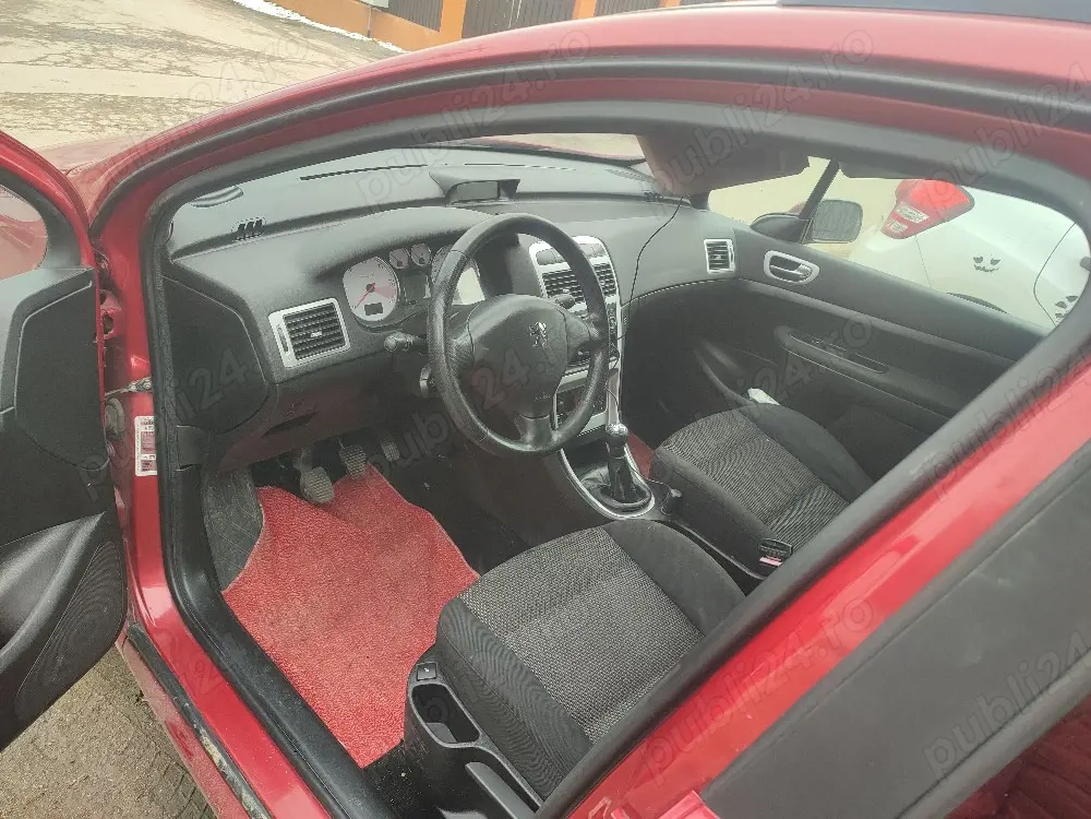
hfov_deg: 69.4
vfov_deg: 54.9
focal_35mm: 25
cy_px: 410
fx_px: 788
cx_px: 546
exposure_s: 1/119
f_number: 1.9
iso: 50
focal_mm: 6.04
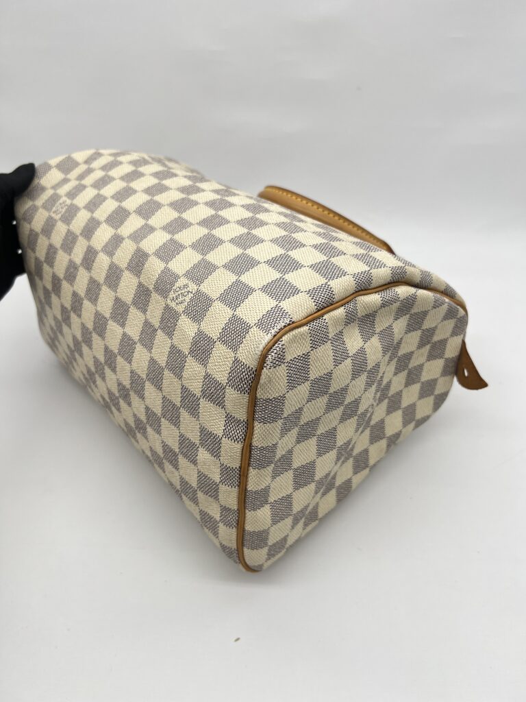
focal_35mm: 26
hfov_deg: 53.1
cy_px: 351
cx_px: 263
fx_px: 527
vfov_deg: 67.3
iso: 40
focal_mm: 5.7
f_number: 1.5
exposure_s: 1/207
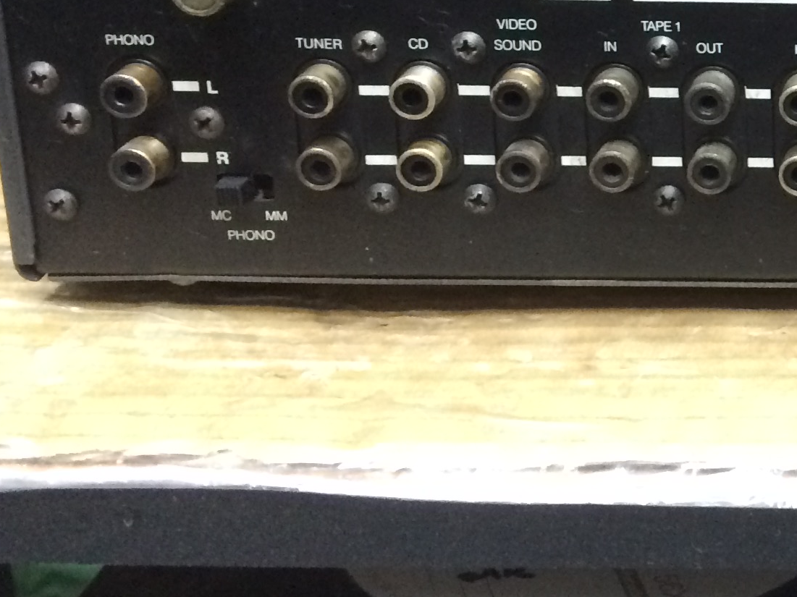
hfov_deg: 20.1
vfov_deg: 16.9
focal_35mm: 86
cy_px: 67
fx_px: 1979
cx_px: 1147
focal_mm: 4.15
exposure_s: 1/25
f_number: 2.2
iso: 320
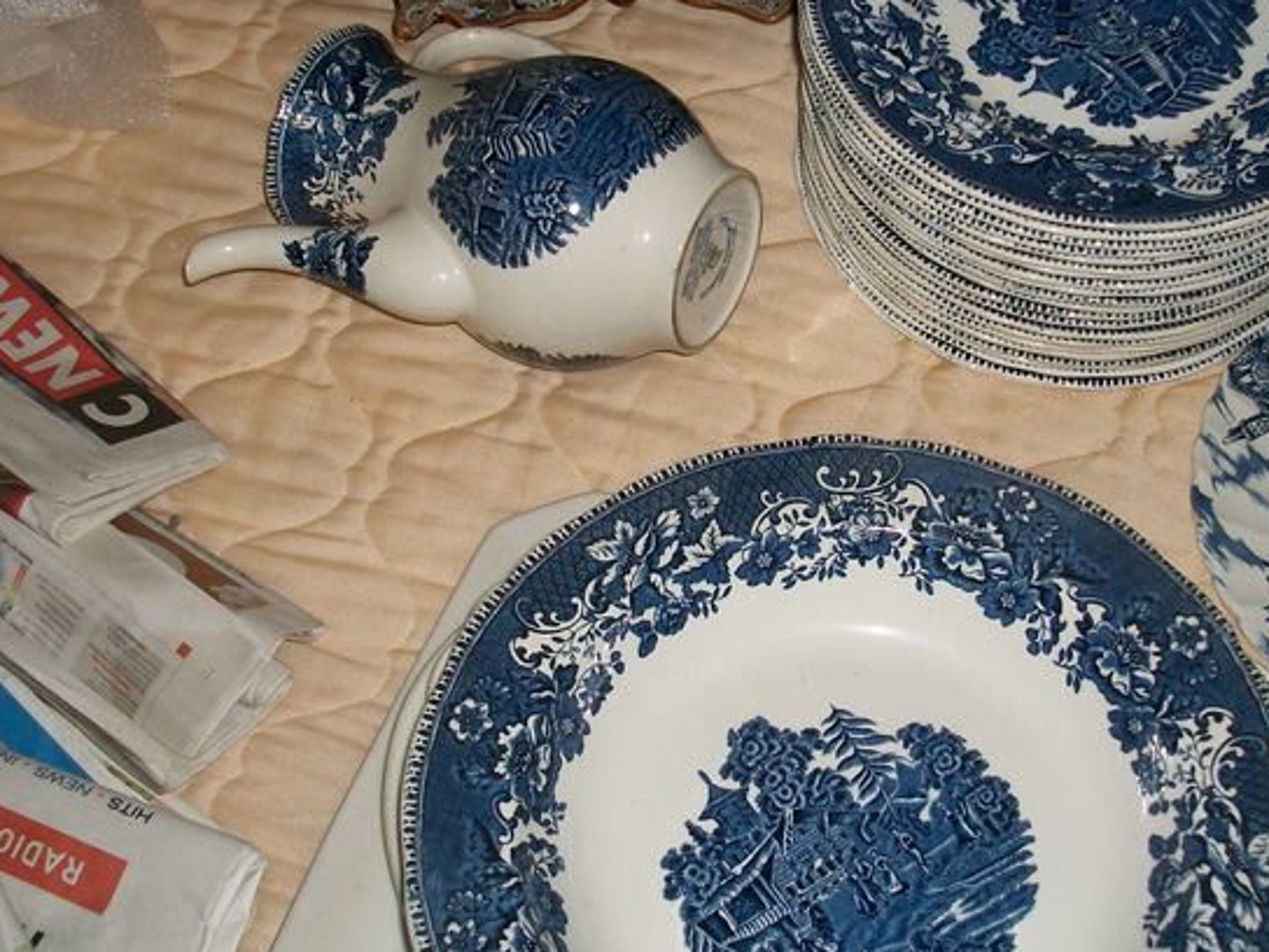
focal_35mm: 57
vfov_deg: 25.6
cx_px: 863
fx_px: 2090
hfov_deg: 33.4
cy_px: 341
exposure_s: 1/40
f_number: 2.9
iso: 125
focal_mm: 5.7
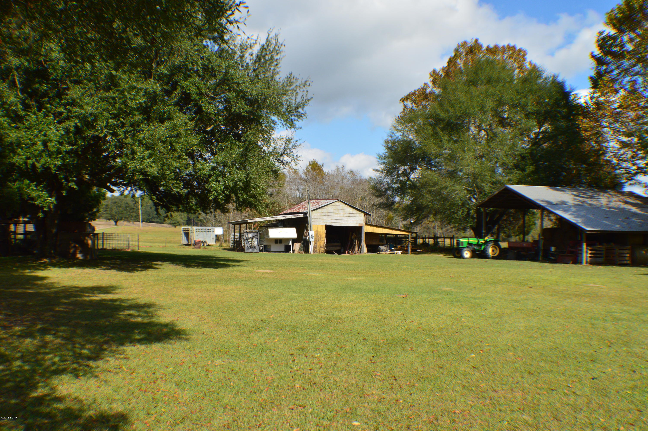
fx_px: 701
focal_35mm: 39
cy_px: 216
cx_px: 324
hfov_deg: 49.6
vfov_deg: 34.1
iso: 400
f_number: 11
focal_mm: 26
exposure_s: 1/400
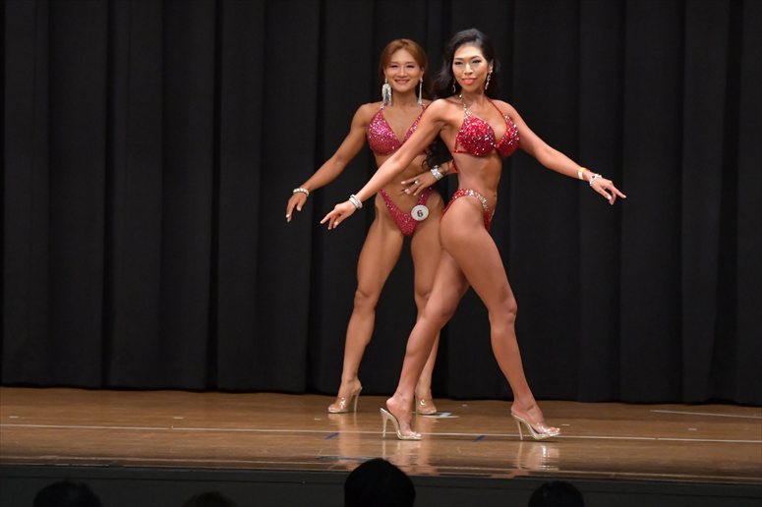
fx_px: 4760
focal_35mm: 225
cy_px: 254
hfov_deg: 9.2
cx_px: 381
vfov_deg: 6.1
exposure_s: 1/400
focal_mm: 150
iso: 6400
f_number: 5.6
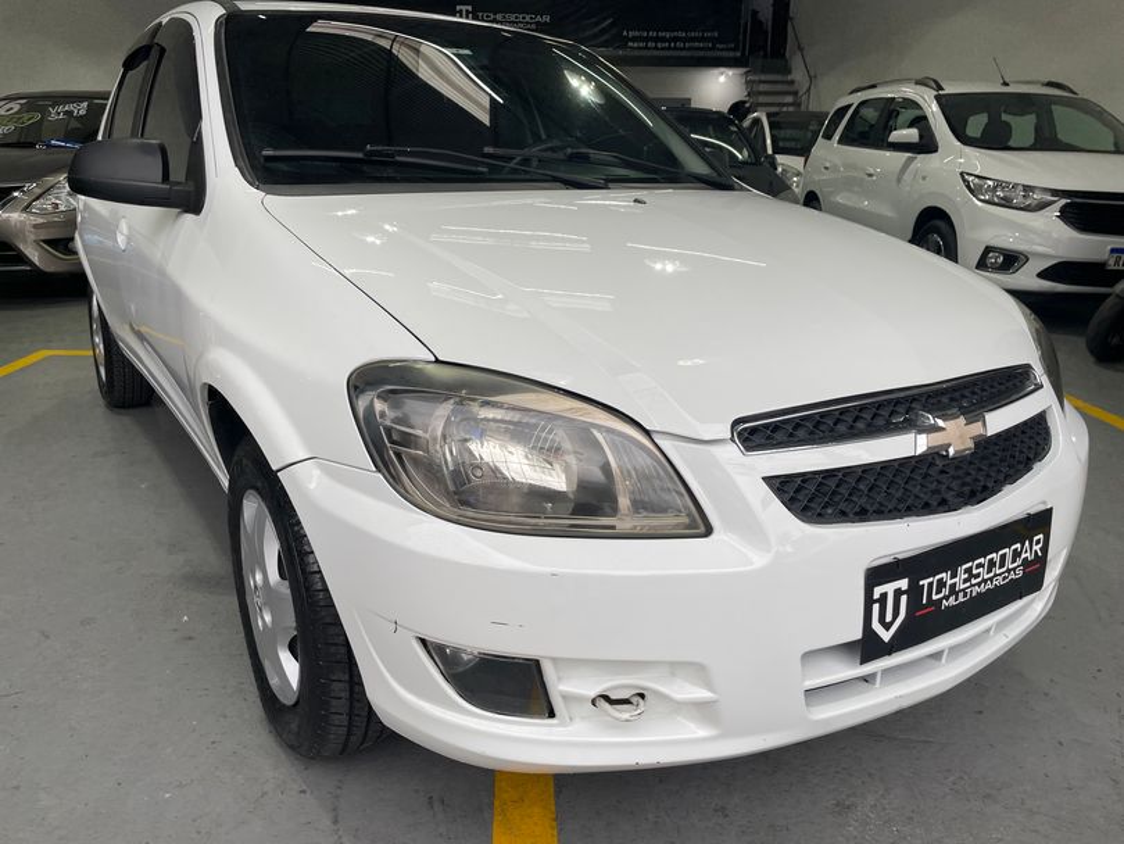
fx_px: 844
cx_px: 562
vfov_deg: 53.1
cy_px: 422
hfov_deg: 67.3
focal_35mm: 26
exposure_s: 1/120
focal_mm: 4.2
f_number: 1.6
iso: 32
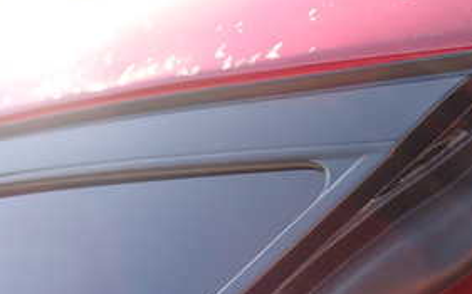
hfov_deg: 30.1
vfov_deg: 18.3
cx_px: 168
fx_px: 874
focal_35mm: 68
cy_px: 331
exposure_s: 1/200
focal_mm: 5.4
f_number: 3.2
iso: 100
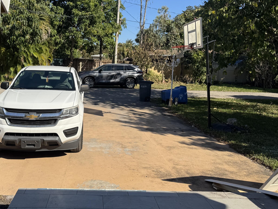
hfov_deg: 52.2
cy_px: 71
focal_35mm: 35
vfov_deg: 40.2
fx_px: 281
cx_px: 108
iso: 80
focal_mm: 6.76
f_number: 1.78
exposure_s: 1/4049
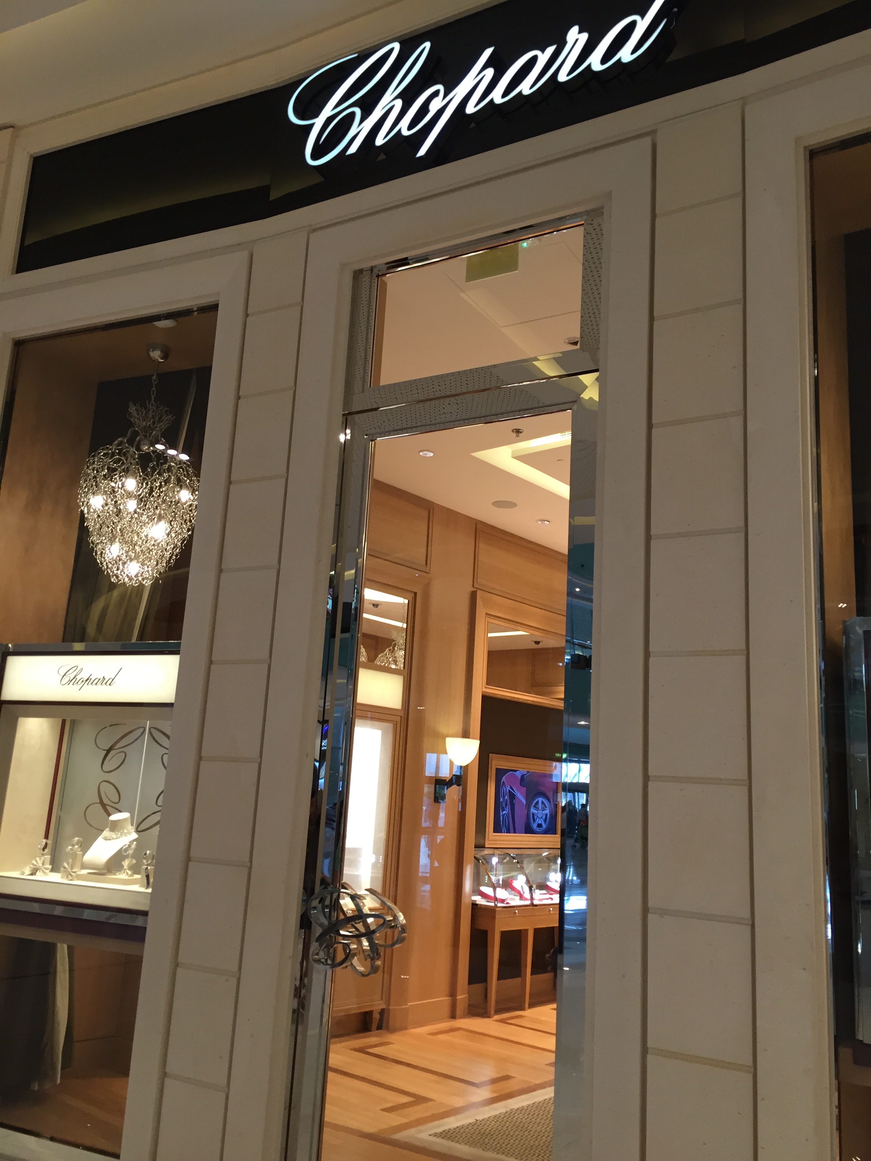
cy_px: 580
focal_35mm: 29
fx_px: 973
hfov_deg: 48.2
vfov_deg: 61.7
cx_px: 436
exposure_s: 1/33
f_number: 2.2
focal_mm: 4.15
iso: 50
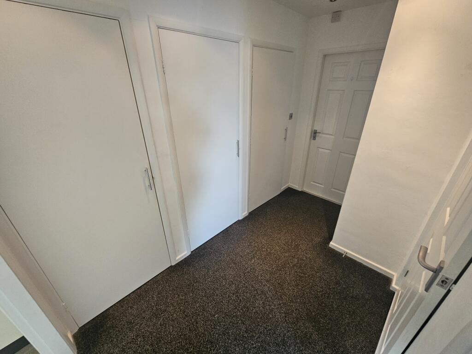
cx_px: 236
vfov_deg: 89.9
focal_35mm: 13
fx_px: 177
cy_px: 177
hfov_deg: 106.2
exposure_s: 1/33.3
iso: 400
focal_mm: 2.2
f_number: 2.2
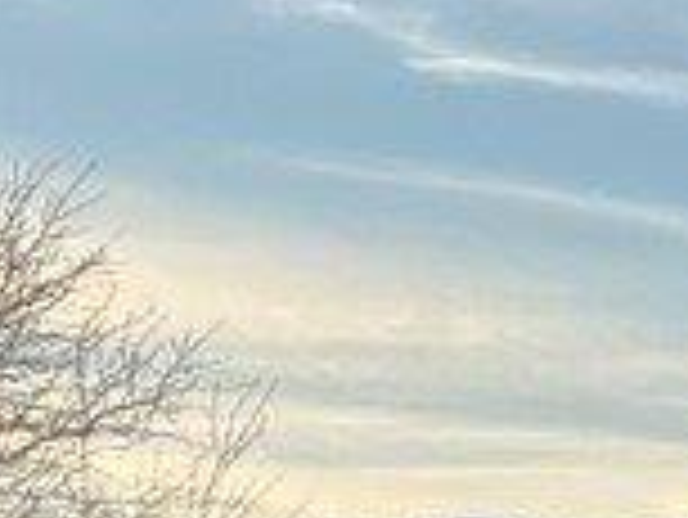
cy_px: 1185
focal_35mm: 194
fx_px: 3859
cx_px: 2194
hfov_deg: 8.3
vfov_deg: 7.3
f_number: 1.8
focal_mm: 3
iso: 16
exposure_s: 1/1098
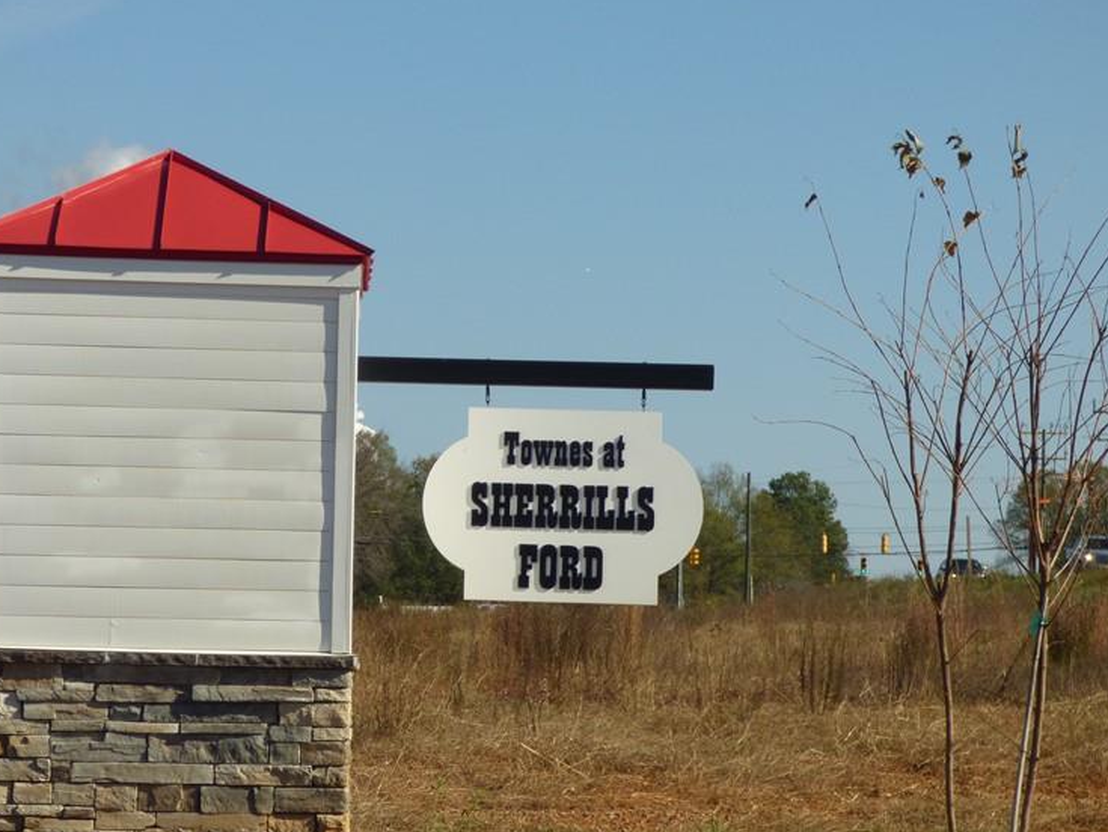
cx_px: 437
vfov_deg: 10.0
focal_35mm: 149
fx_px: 4772
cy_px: 497
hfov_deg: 13.2
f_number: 4.9
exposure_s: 1/800
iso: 100
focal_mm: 19.15
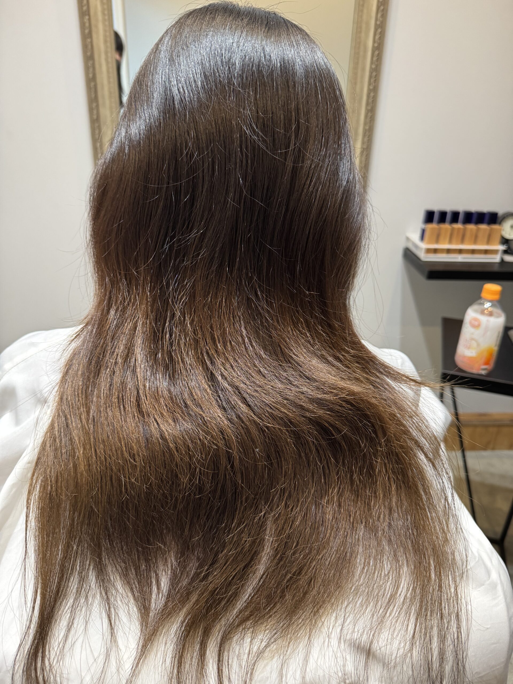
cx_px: 256
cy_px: 342
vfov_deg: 71.6
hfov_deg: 56.8
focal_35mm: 24
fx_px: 474
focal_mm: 6.76
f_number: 1.78
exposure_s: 1/50
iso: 250
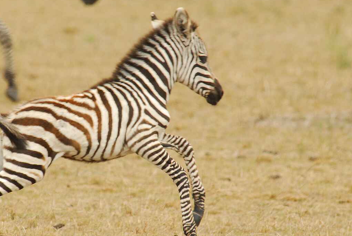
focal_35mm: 1126
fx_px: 11024
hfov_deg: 1.8
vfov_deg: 1.2
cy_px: 140
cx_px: 99
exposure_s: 1/500
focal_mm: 400
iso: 400
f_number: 6.3
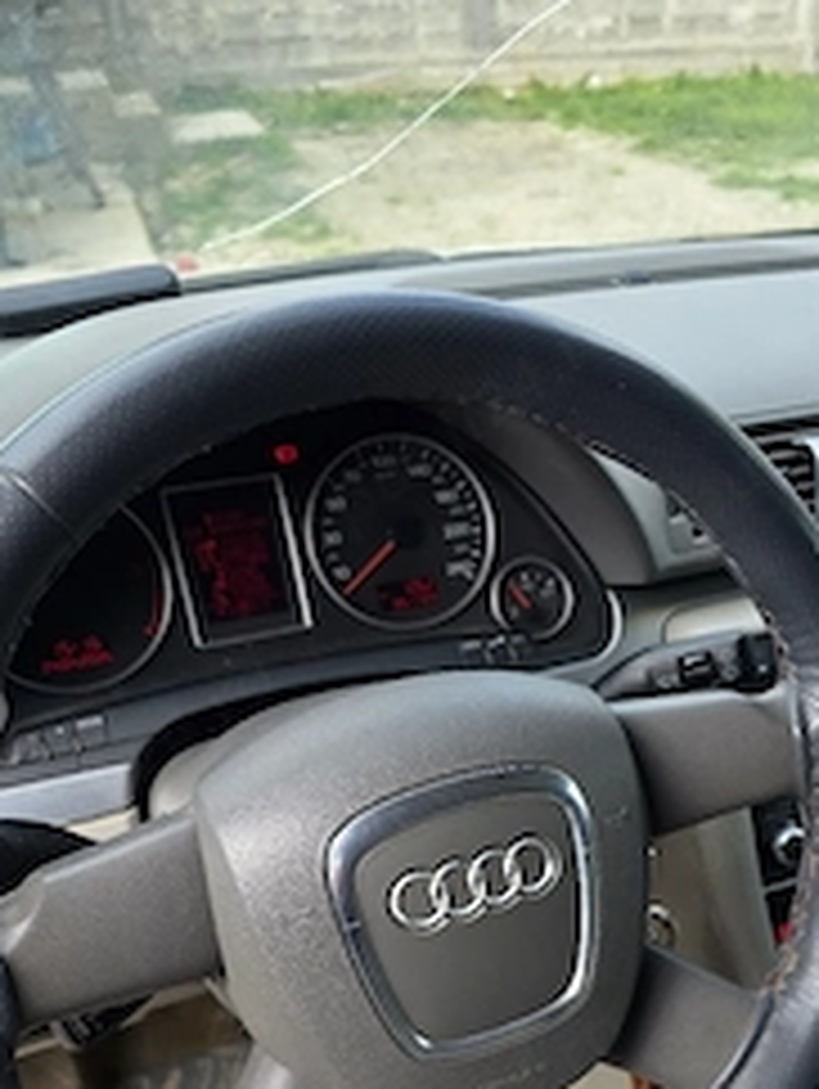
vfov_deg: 47.0
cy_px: 824
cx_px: 567
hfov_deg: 37.2
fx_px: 1197
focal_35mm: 38
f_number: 1.7
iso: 40
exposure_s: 1/370
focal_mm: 6.3
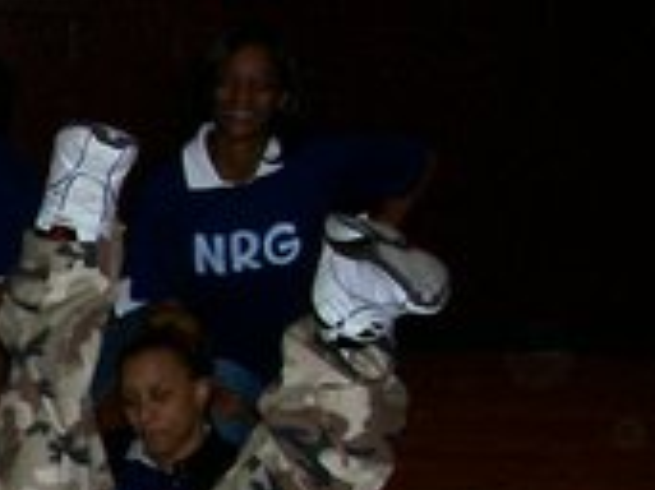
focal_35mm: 120
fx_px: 2269
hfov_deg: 14.7
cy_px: 373
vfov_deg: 12.3
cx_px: -460
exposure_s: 1/112
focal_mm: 5.6
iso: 140
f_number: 2.7
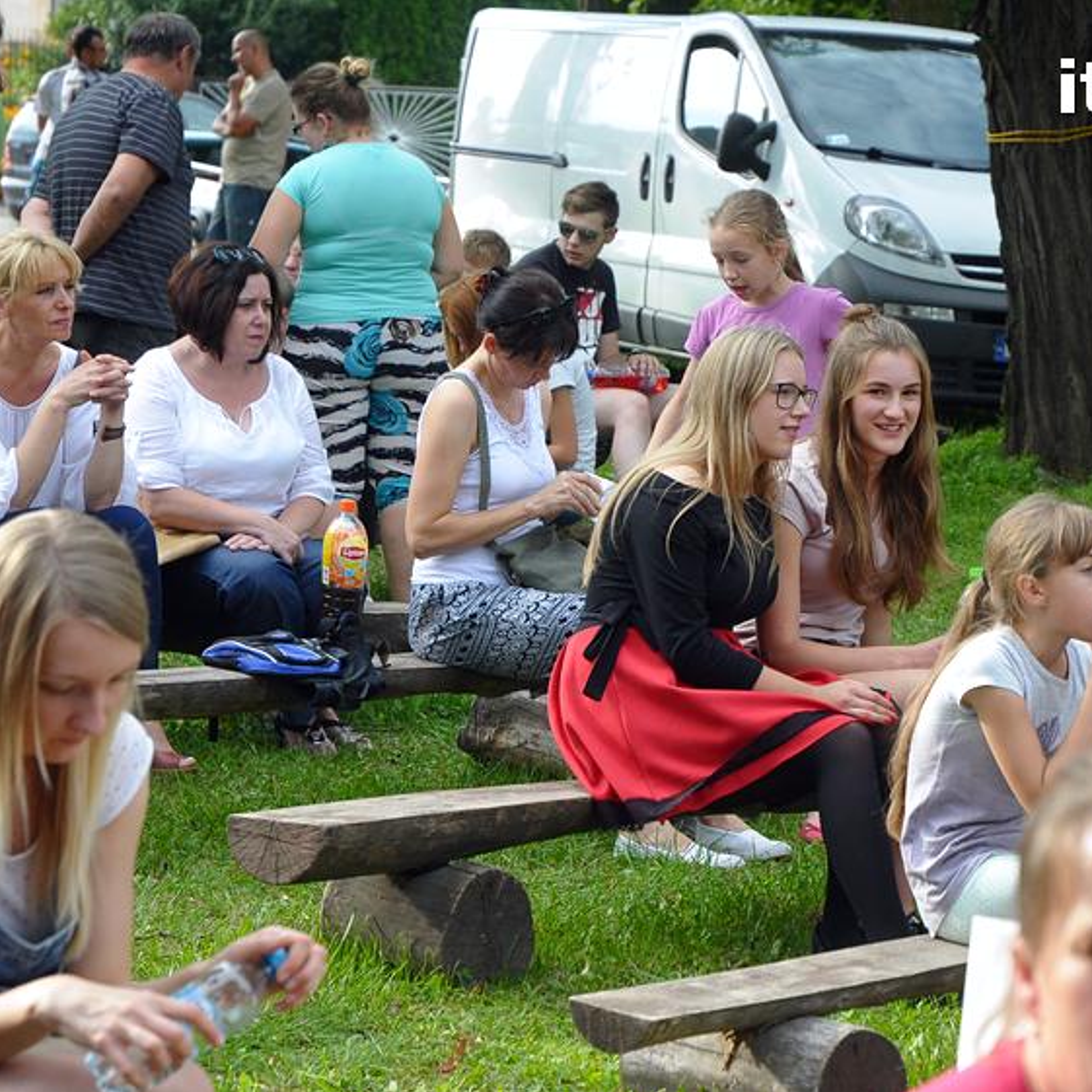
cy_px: 546
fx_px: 4818
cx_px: 761
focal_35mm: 135
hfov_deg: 12.9
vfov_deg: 12.9
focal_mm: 70
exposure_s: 1/500
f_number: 5.6
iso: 640
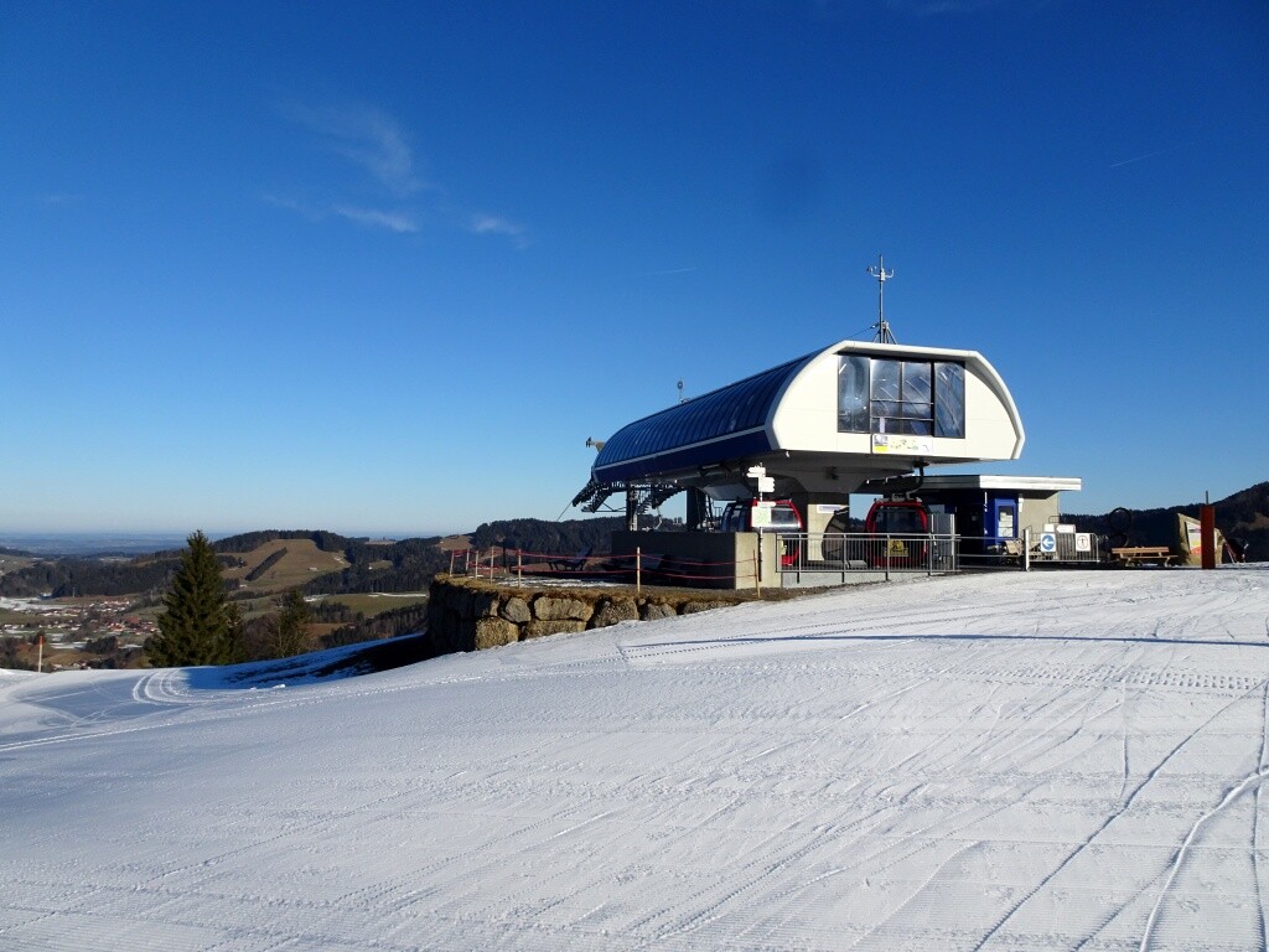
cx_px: 634
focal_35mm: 24
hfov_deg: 71.6
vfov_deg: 56.8
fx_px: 880
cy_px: 476
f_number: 3.5
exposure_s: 1/1600
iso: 80
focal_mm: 4.1
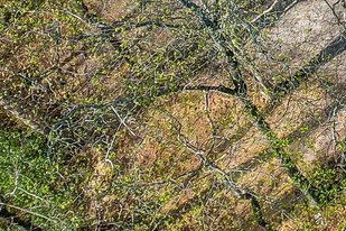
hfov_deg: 12.8
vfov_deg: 8.8
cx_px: 619
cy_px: -258
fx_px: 1403
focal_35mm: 146
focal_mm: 8.4
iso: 110
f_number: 2.8
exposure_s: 1/800
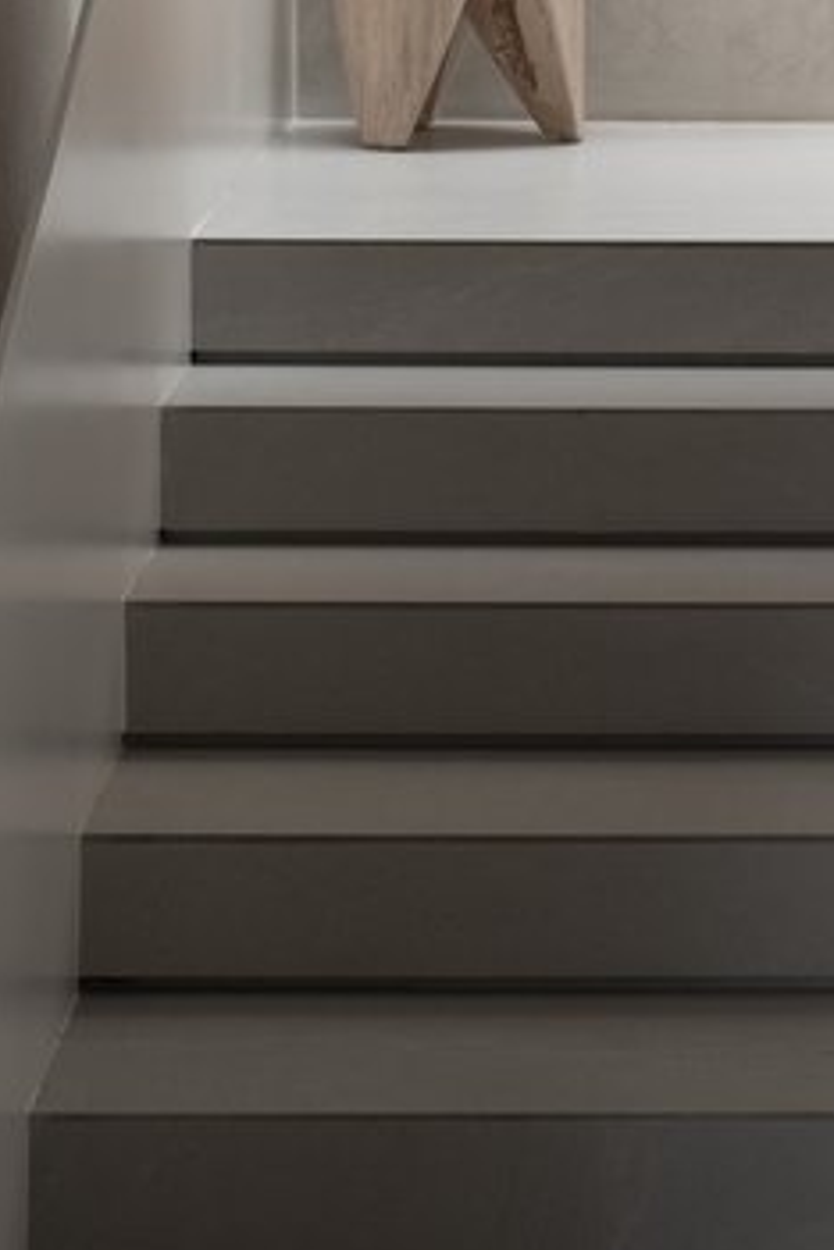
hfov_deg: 16.6
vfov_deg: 23.4
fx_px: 2849
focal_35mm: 82
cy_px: -91
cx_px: 606
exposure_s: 3.2
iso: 100
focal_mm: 24
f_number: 9
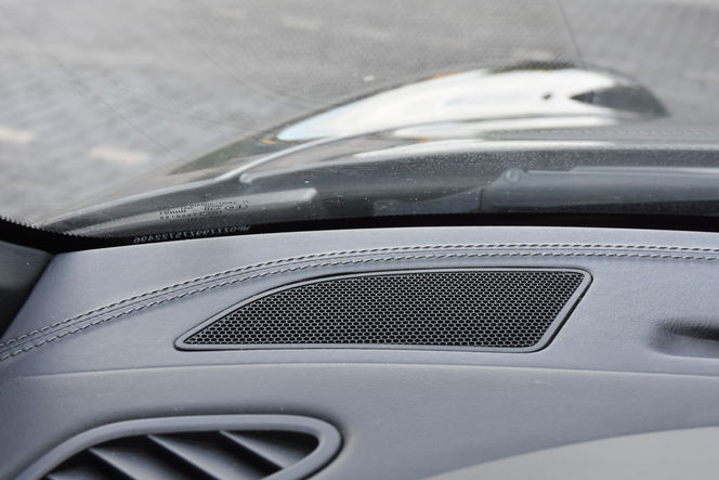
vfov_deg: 23.0
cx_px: 347
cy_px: 276
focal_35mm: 59
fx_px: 1179
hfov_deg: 33.9
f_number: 8
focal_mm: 34
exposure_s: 1/250
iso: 800
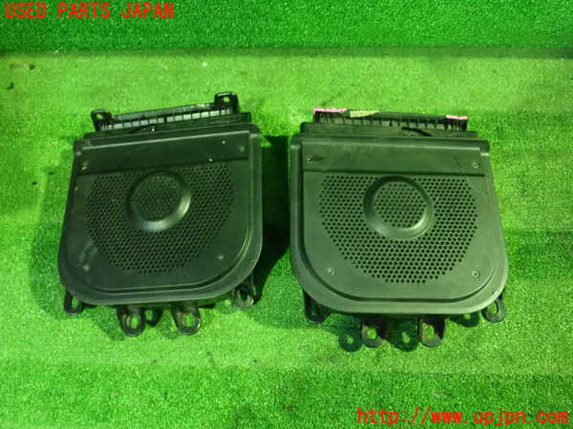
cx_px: 286
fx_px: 497
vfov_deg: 46.8
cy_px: 214
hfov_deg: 60.0
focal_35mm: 30
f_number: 2.3
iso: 1600
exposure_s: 1/30
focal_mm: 5.5
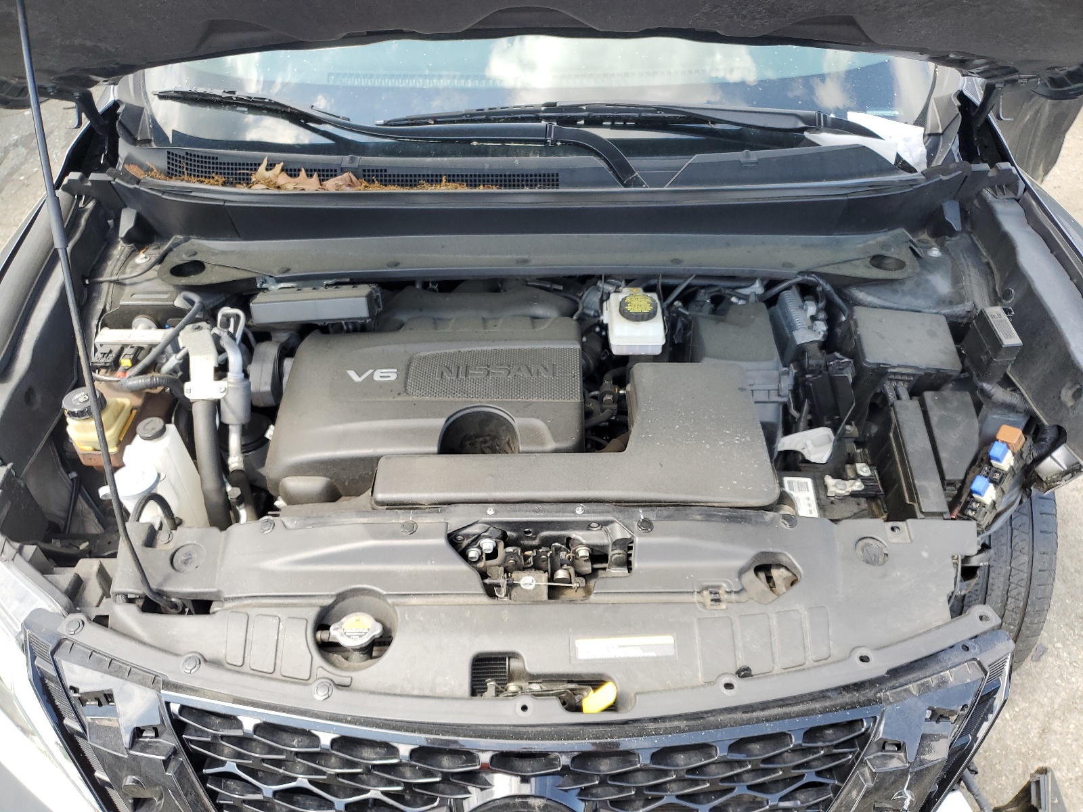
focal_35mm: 26
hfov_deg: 67.3
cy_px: 406
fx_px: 813
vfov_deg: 53.1
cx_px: 542
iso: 50
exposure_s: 1/385
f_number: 1.5
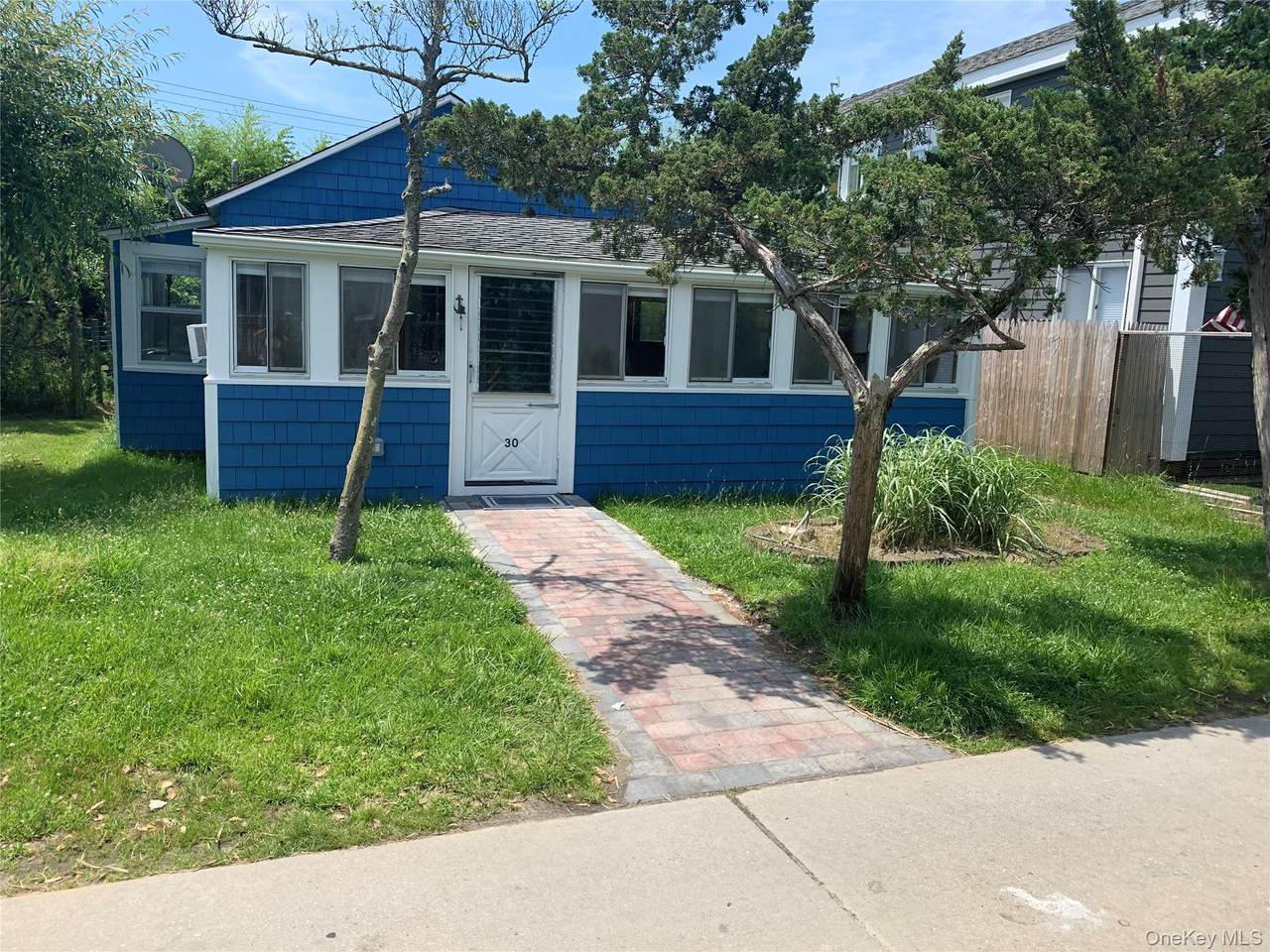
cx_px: 635
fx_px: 954
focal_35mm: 26
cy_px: 476
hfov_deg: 67.3
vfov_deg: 53.1
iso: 25
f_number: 1.8
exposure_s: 1/1536
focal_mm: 4.25
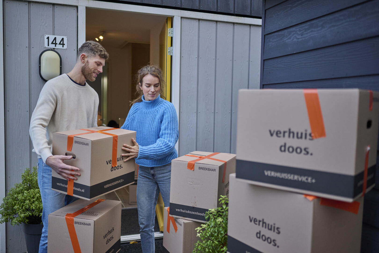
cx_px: 190
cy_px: 126
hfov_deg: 54.4
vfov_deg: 37.9
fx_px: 368
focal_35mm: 35
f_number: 1.8
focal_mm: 35
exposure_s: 1/2000
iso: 500
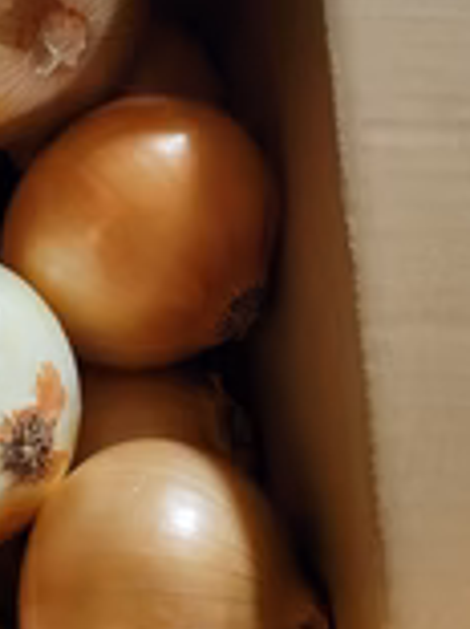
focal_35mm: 67
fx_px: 1215
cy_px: 248
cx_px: -101
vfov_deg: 28.9
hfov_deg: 20.4
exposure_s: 1/25
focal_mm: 5.4
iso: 800
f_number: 1.8
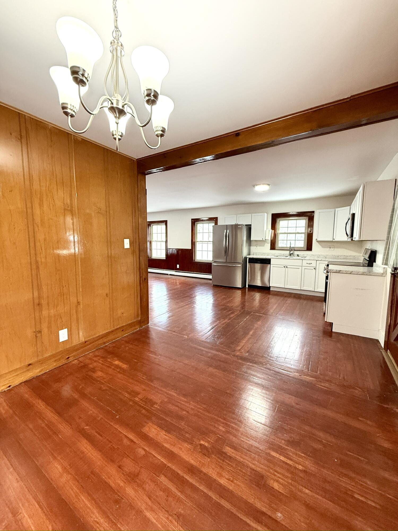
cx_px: 199
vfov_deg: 102.1
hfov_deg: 85.7
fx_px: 215
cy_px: 266
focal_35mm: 14
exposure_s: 1/60
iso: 400
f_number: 2.2
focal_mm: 2.22
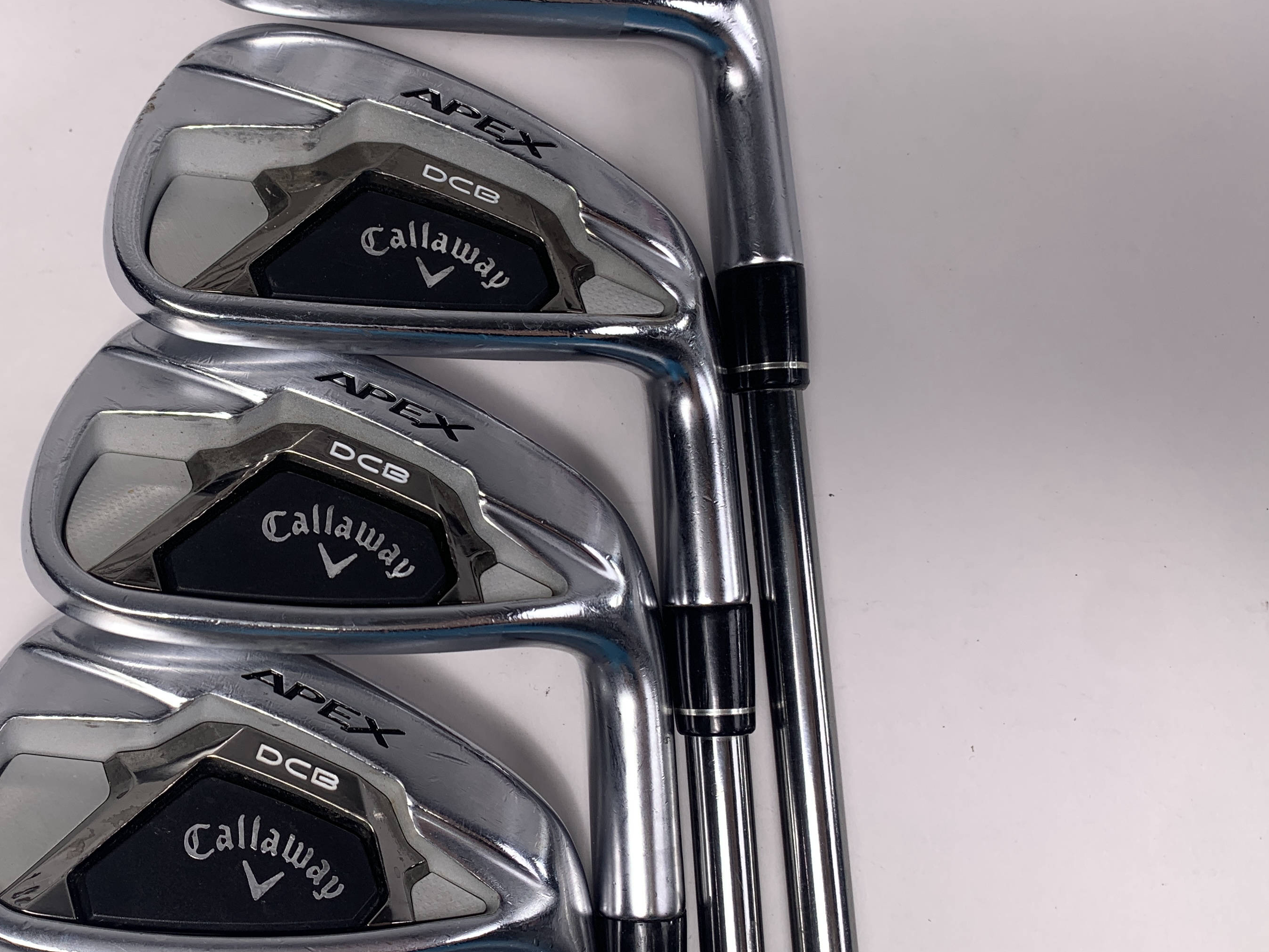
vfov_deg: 36.7
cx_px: 355
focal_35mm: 39
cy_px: 377
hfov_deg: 46.5
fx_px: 1430
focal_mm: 4.25
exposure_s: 1/176
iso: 25
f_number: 1.8
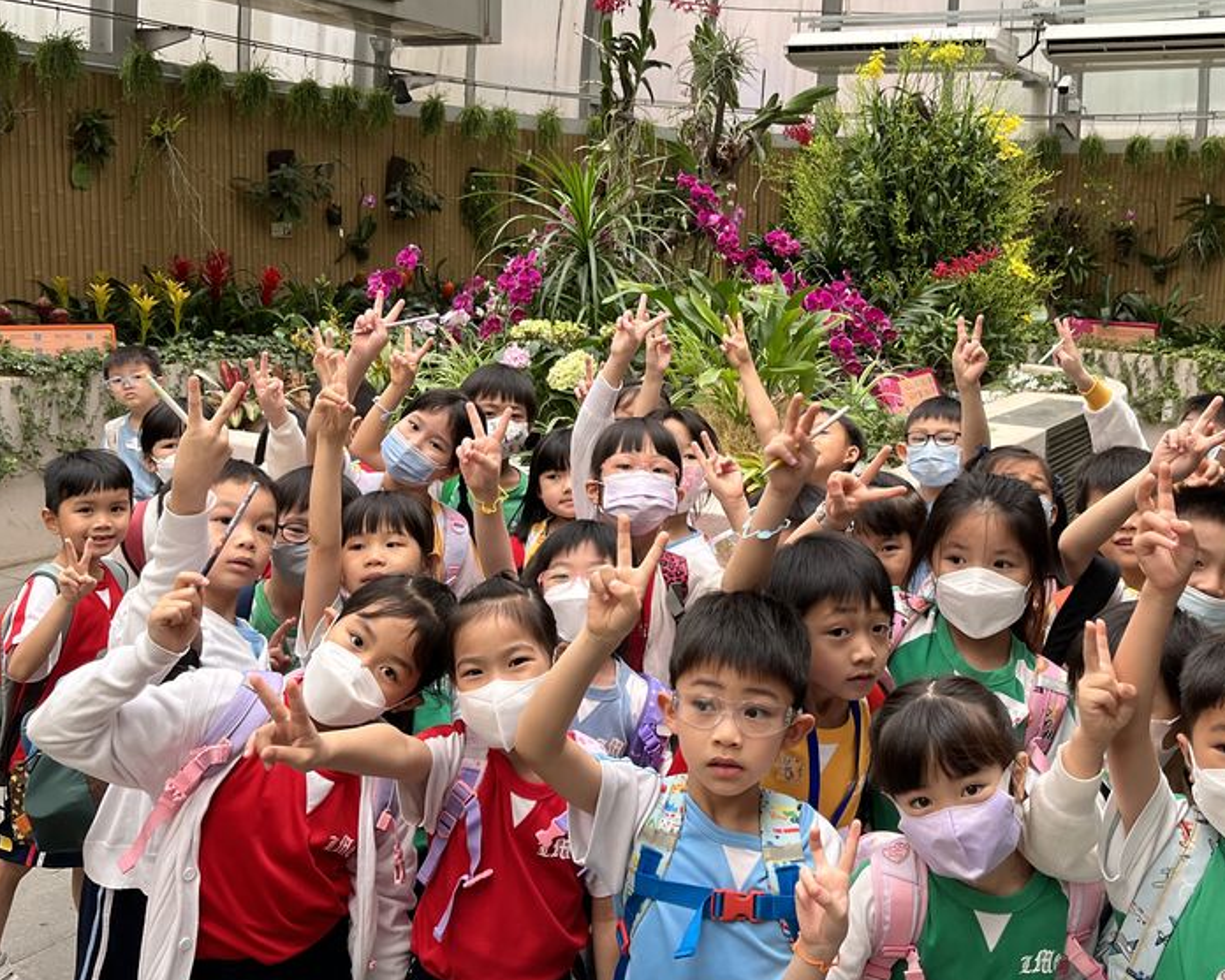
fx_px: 1269
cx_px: 715
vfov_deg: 42.1
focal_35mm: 35
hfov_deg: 51.3
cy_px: 403
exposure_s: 1/100
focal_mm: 5.1
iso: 125
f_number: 1.6
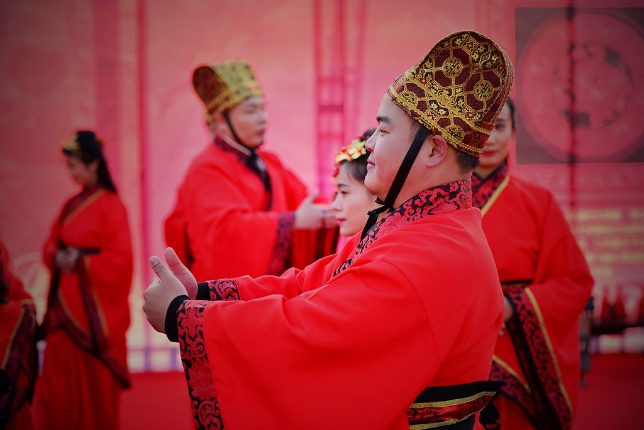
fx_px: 1253
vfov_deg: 19.5
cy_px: 215
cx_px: 322
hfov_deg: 28.8
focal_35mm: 70
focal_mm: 70
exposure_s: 1/800
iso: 320
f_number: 2.8
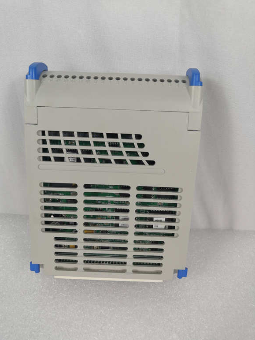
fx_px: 275
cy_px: 173
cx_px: 124
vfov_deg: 63.4
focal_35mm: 28
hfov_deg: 49.8
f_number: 1.8
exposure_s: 1/100
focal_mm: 3.95
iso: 50
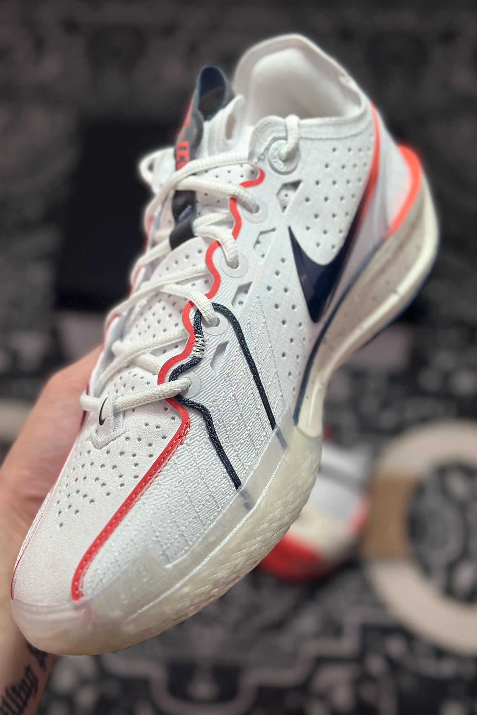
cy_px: 357
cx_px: 229
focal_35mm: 50
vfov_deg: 39.6
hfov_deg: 27.0
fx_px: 994
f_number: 1.78
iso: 100
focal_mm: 6.86
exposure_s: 1/1953
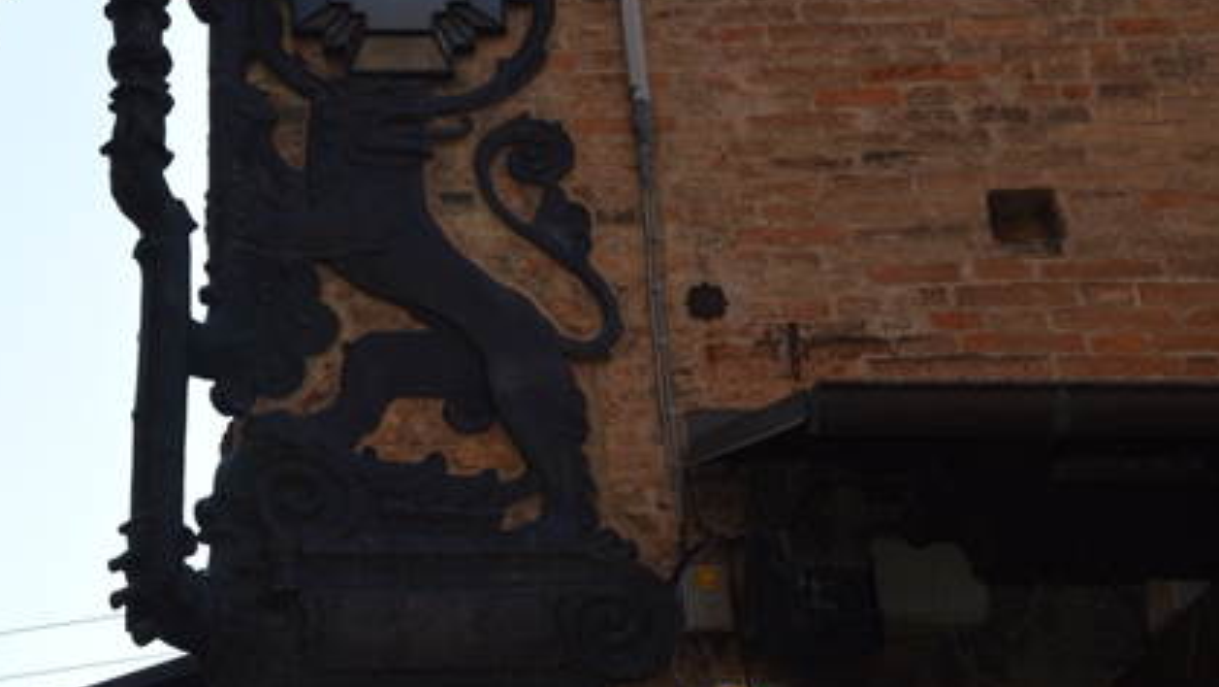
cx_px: 163
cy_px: 335
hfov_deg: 23.9
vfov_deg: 13.9
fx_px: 2813
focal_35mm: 87
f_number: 11
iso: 100
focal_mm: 29
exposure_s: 1/200
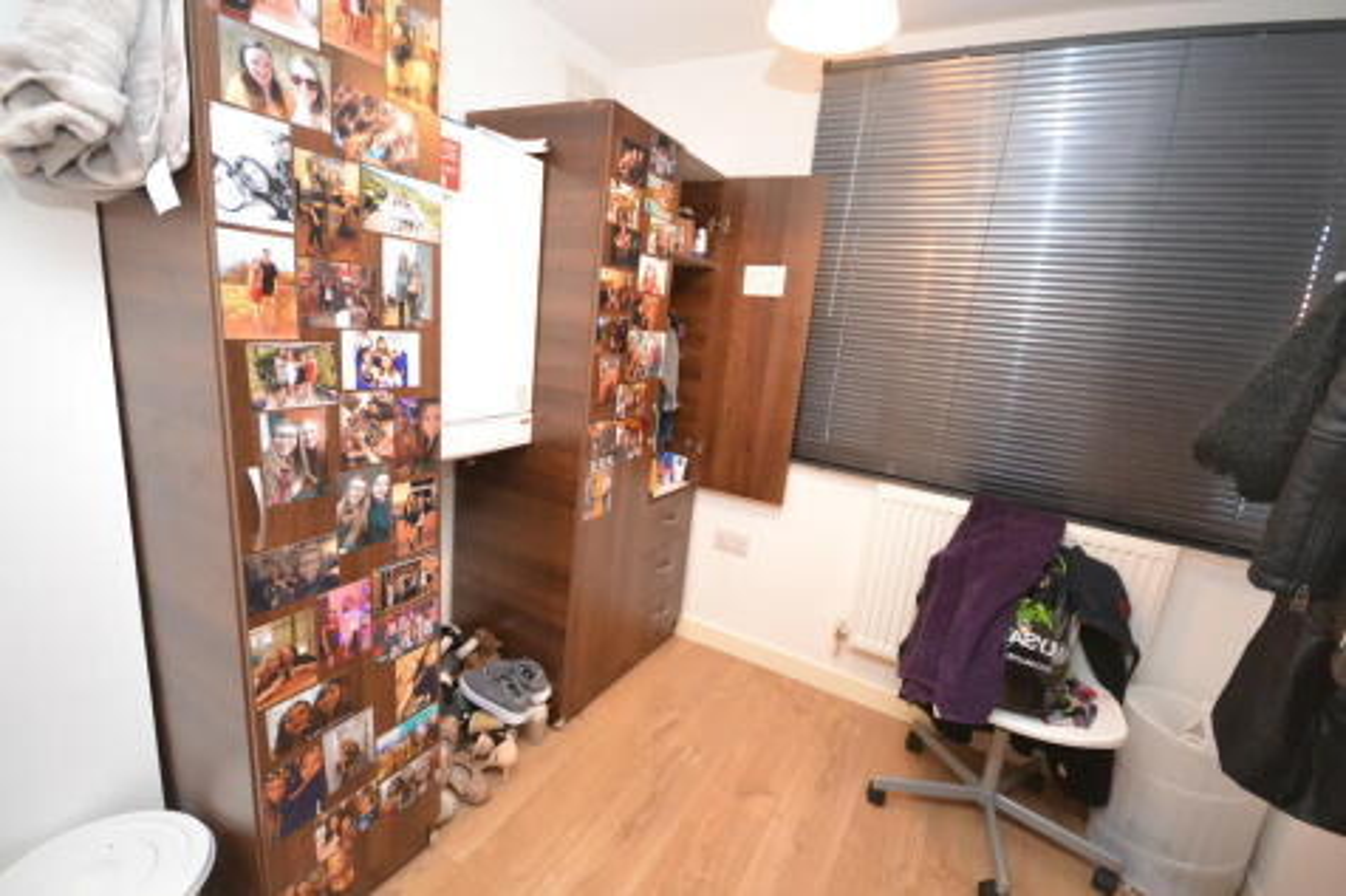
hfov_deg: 100.4
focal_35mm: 15
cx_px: 673
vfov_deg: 77.3
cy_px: 448
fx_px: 561
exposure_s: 1/60
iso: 3200
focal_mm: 10
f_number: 4
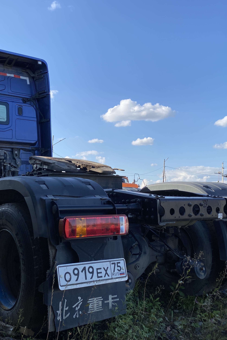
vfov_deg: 51.9
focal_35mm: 37
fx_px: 350
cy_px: 174
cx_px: 74
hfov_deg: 35.6
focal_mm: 4.25
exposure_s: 1/1585
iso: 32
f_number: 1.8
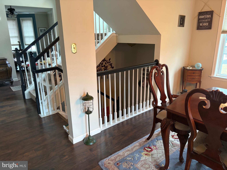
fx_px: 170
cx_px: 114
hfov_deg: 67.3
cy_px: 85
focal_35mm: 26
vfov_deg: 53.1
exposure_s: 1/60
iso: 400
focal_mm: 5.96
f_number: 1.6
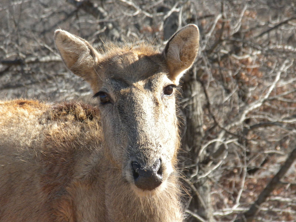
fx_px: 2223
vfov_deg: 5.7
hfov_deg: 7.6
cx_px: 148
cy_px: 111
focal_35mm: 260
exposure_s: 1/470
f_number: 5.3
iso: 196
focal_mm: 46.2
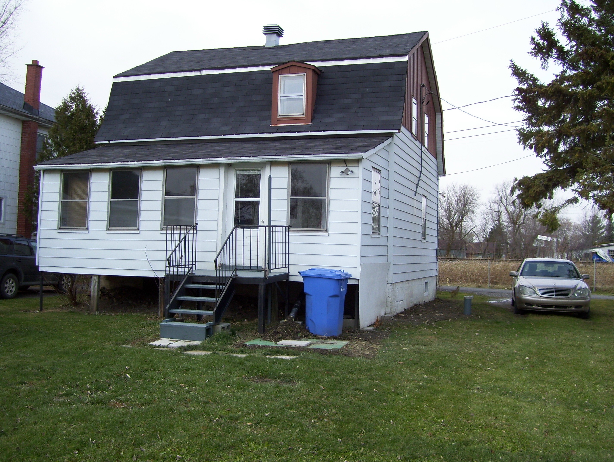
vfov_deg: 39.7
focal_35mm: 36
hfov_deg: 51.3
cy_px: 231
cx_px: 307
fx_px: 639
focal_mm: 6
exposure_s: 1/500
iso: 80
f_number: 2.7
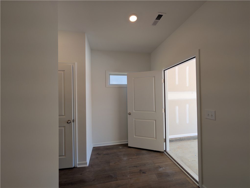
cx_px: 125
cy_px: 94
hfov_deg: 110.5
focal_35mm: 12
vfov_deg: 94.6
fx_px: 87
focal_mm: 2.02
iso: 52
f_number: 1.7
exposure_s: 1/247
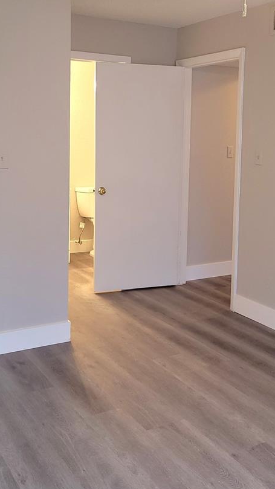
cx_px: 125
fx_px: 545
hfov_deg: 28.3
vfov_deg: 48.0
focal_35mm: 42
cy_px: 192
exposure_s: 1/24
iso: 100
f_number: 1.8
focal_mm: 5.4
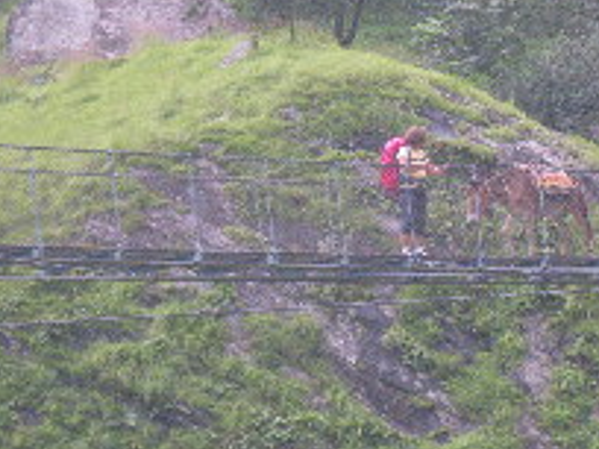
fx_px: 4568
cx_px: 364
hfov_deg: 7.5
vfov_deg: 5.6
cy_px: 191
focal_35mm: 264
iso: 320
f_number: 5.5
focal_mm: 25
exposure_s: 1/250
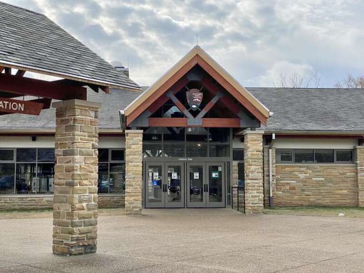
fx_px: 547
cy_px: 136
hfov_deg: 36.8
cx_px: 182
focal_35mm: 52
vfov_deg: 28.0
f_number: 2
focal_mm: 6
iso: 20
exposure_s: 1/3195
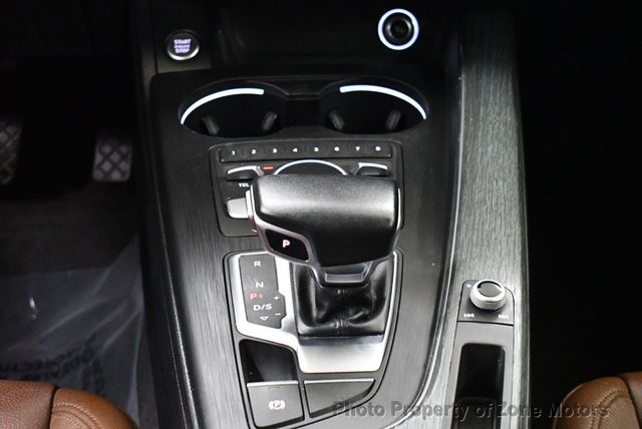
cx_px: 321
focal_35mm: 80
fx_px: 1428
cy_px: 214
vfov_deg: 17.1
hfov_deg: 25.3
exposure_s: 1/60
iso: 7200
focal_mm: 40
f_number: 5
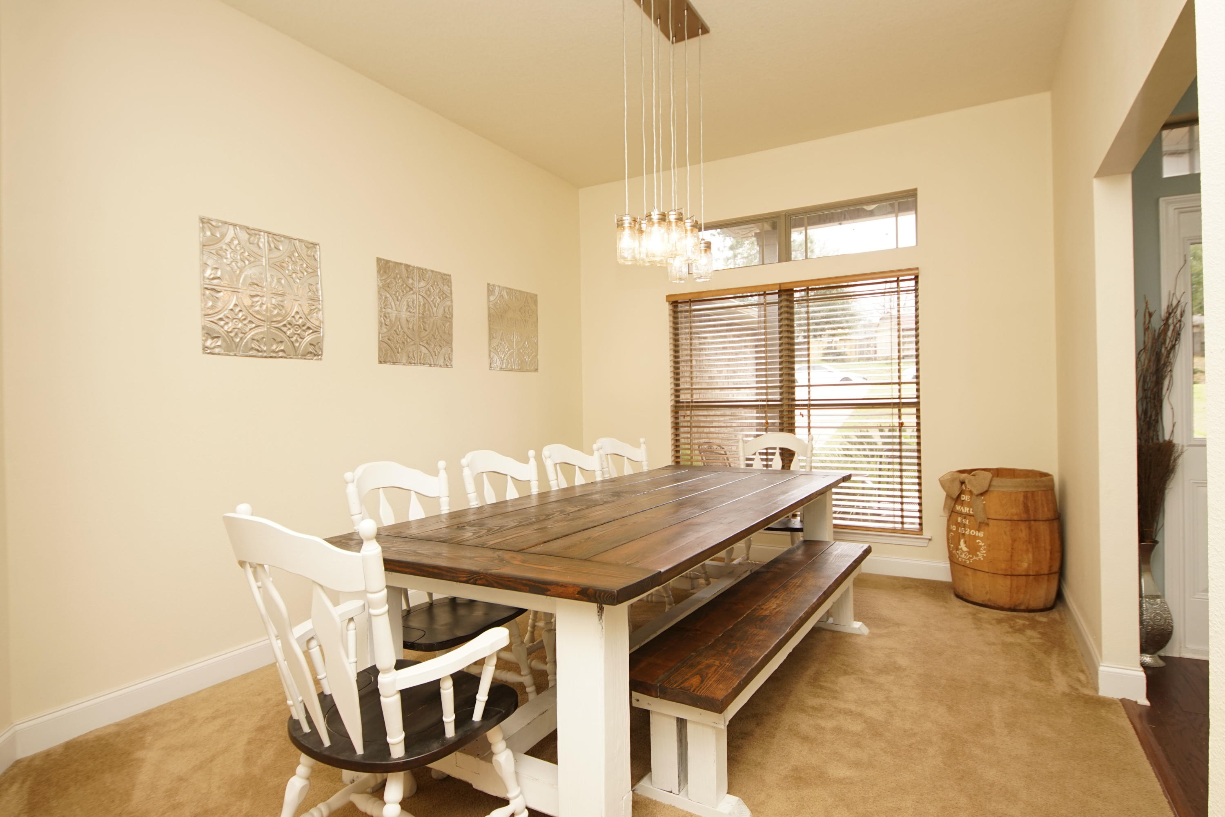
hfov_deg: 90.0
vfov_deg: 67.4
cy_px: 408
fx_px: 613
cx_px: 612
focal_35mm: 18
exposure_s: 1/160
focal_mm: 12
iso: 400
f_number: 4.5
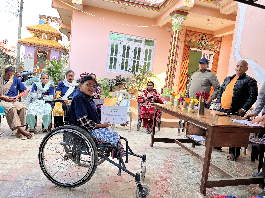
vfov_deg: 53.1
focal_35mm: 26
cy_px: 99
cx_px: 132
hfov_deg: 67.3
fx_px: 199
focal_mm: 5.7
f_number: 1.5
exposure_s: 1/151
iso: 50
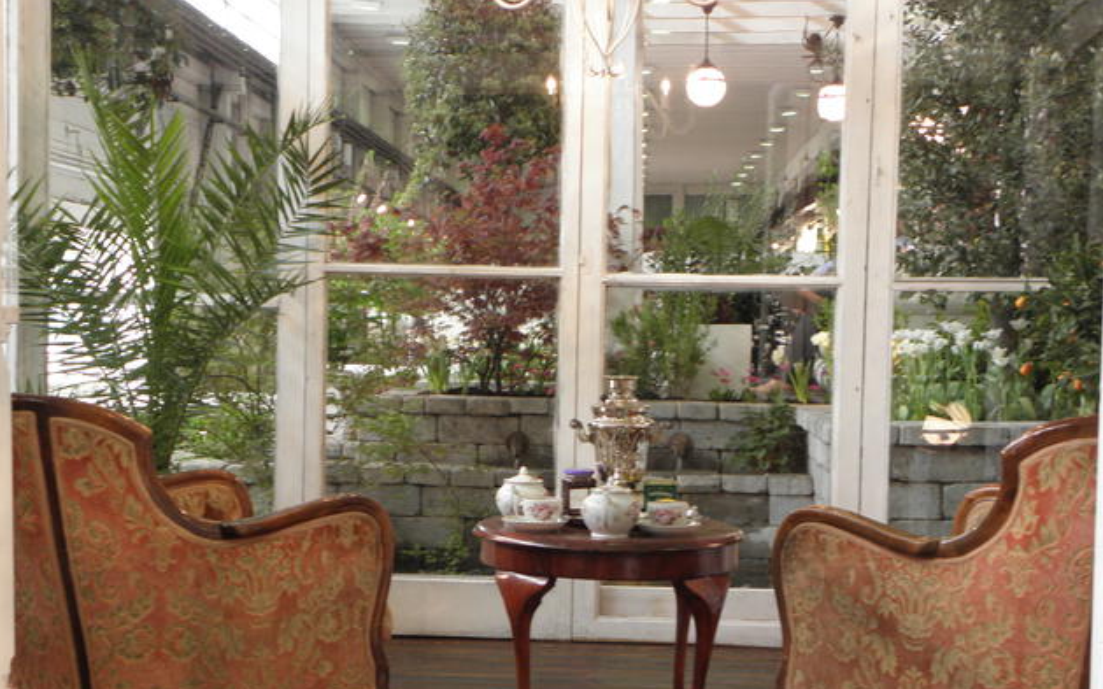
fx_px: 1653
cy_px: 417
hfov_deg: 36.9
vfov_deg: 23.5
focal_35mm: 55
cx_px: 544
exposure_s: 1/10
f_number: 3.5
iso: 125
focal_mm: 9.22
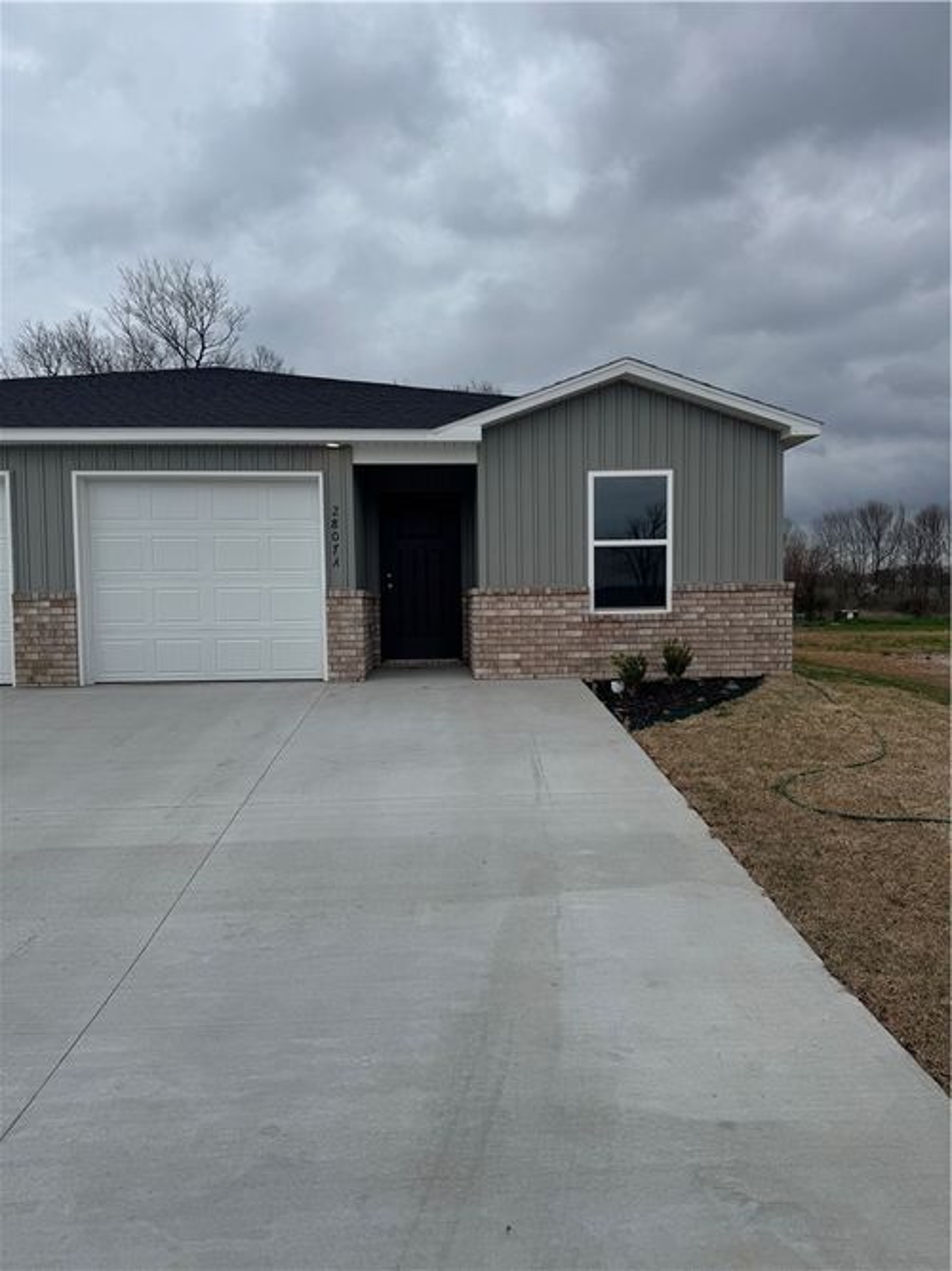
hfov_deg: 56.8
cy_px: 636
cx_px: 476
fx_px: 880
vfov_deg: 71.6
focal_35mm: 24
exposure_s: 1/5814
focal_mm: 6.76
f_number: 1.78
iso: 80
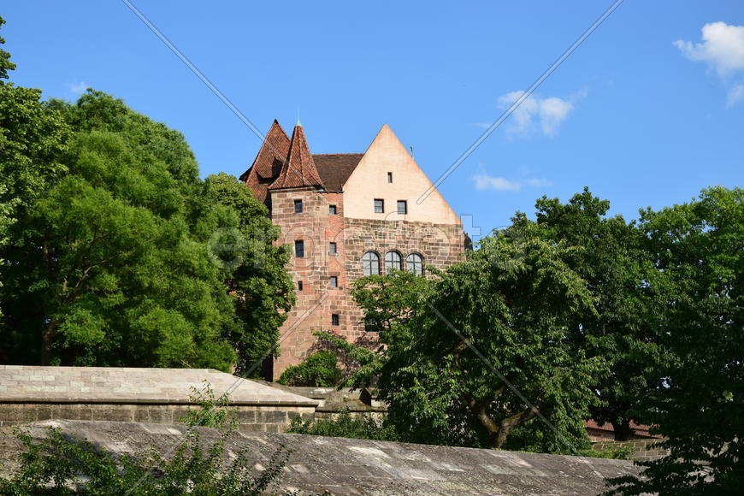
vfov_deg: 21.6
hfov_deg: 31.9
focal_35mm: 63
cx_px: 372
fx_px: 1302
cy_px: 248
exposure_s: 1/250
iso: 100
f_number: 8
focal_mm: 42
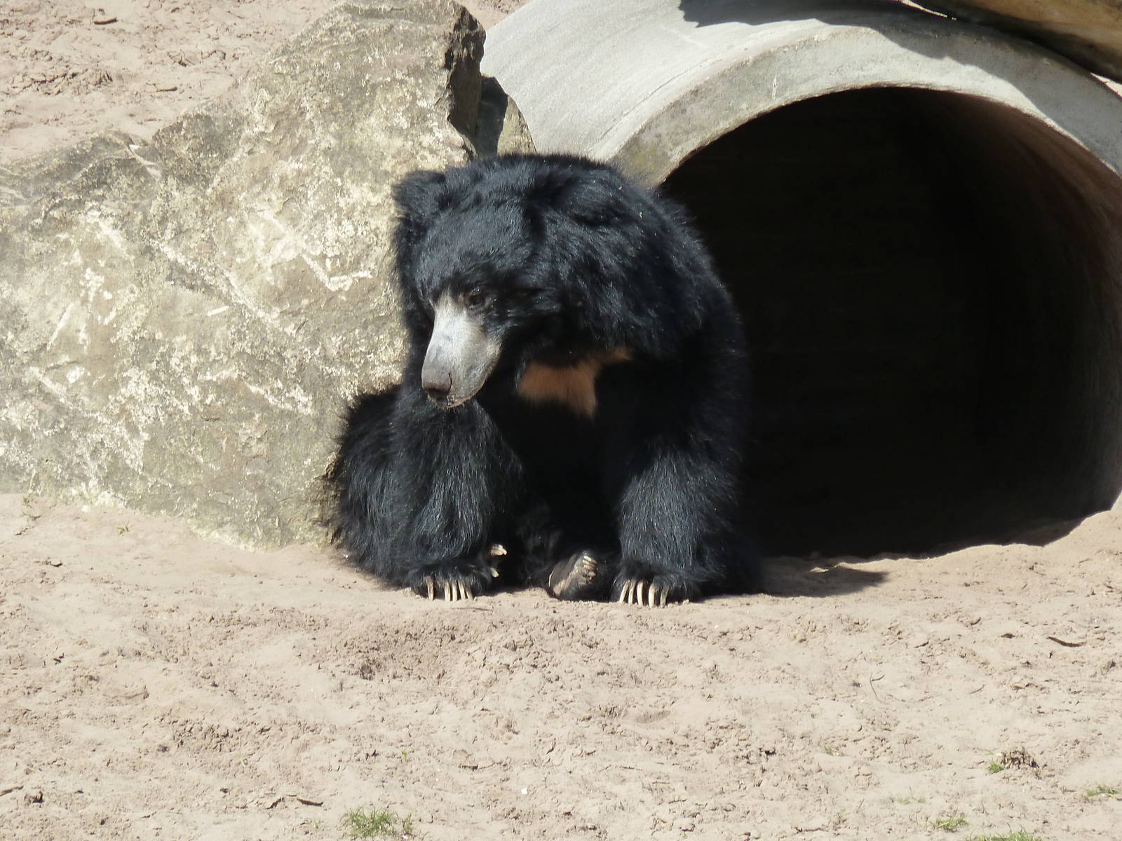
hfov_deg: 5.4
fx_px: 11798
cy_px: 420
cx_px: 561
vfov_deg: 4.1
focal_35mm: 364
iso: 125
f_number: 4.9
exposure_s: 1/250
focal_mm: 49.2
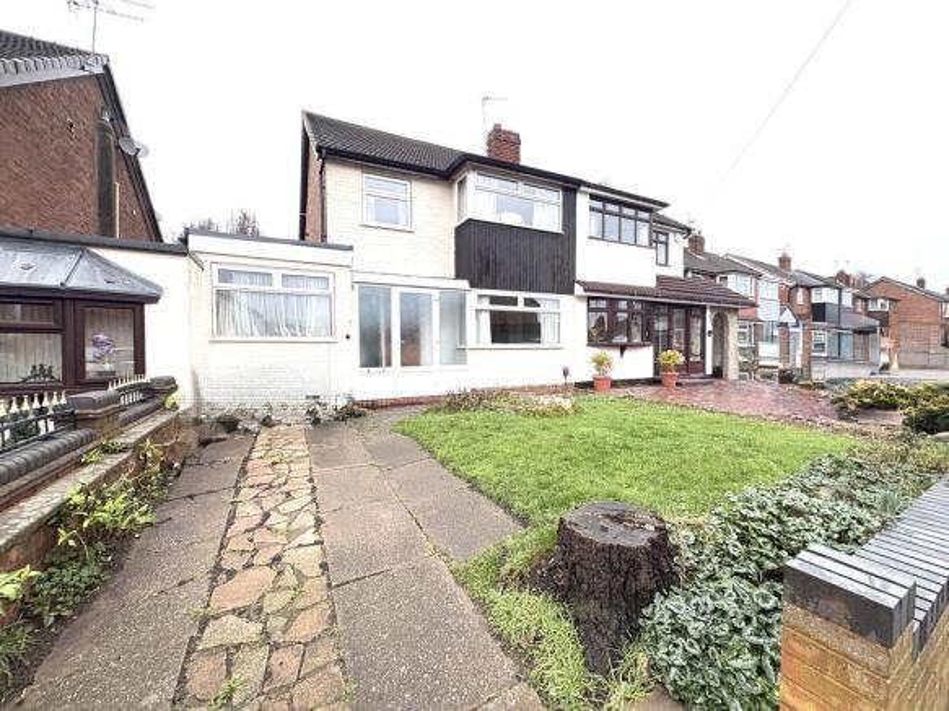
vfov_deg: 85.7
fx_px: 384
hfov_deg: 102.1
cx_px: 474
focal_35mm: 14
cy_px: 356
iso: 160
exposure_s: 1/99
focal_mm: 2.22
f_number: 2.2
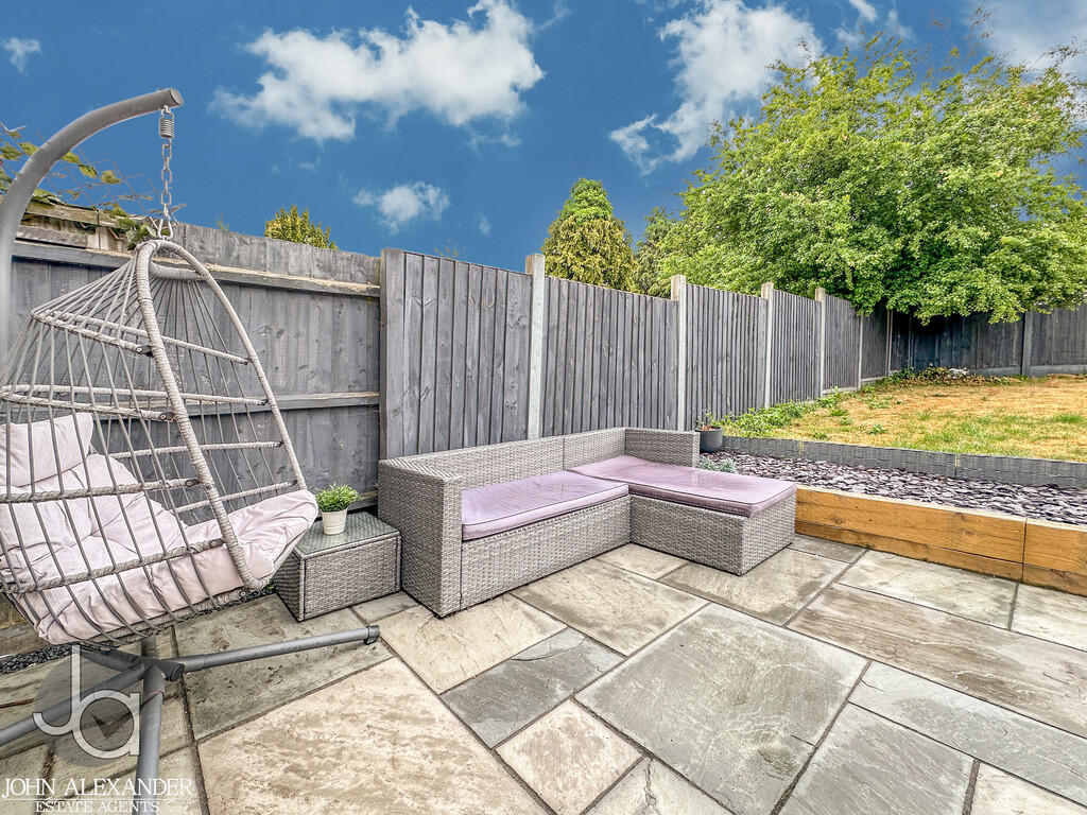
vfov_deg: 85.7
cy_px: 408
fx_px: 440
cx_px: 544
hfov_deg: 102.1
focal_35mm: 14
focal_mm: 2.22
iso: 40
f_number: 2.2
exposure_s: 1/100
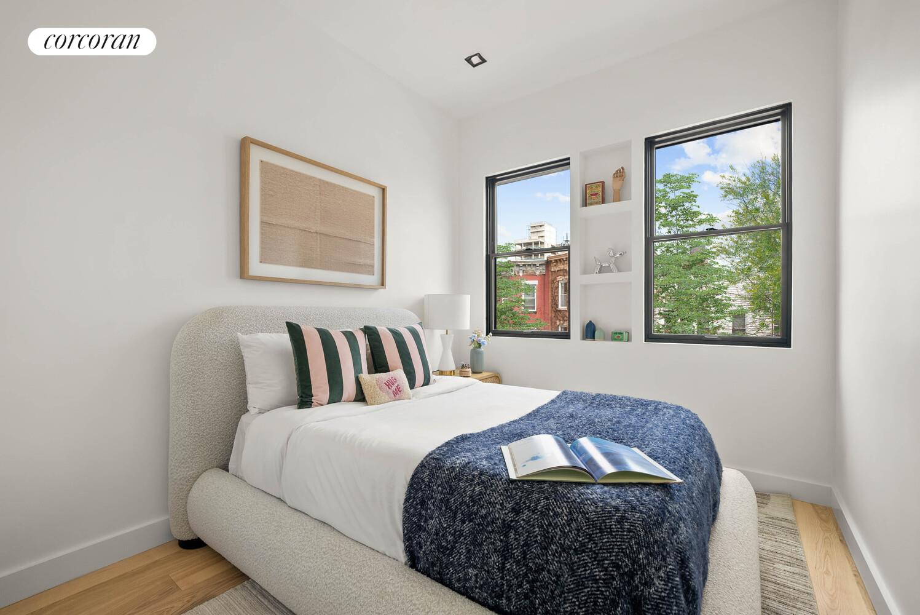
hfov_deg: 100.4
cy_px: 308
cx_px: 460
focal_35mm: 15
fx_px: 384
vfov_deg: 77.4
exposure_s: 1/20
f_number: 6.3
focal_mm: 15
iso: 200
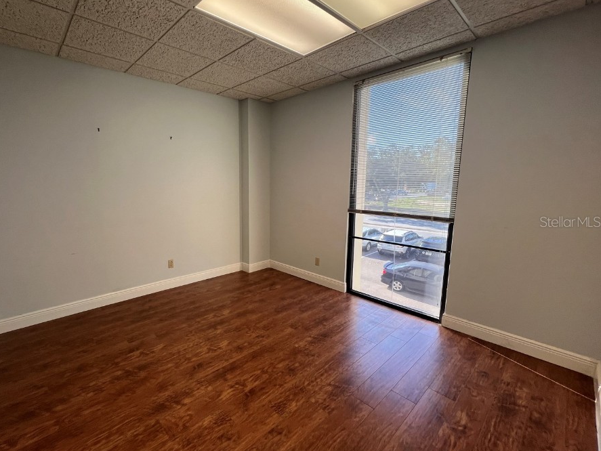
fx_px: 261
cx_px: 257
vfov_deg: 81.8
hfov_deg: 97.5
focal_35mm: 15
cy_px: 221
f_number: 1.8
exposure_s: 1/120
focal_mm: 1.57
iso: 80
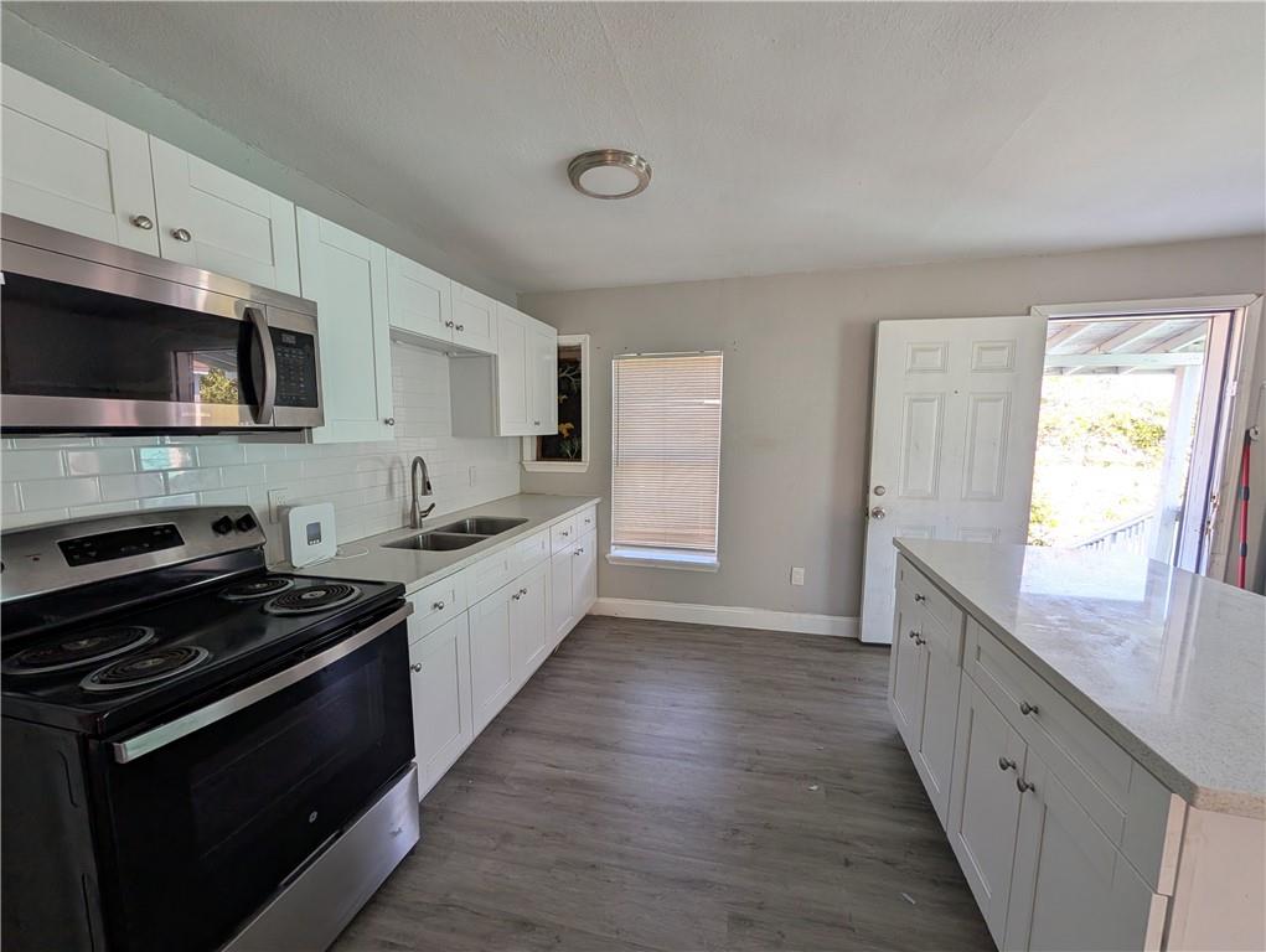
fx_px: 439
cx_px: 633
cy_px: 476
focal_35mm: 12
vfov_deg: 94.6
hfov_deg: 110.5
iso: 75
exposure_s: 1/243
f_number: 1.7
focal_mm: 2.02
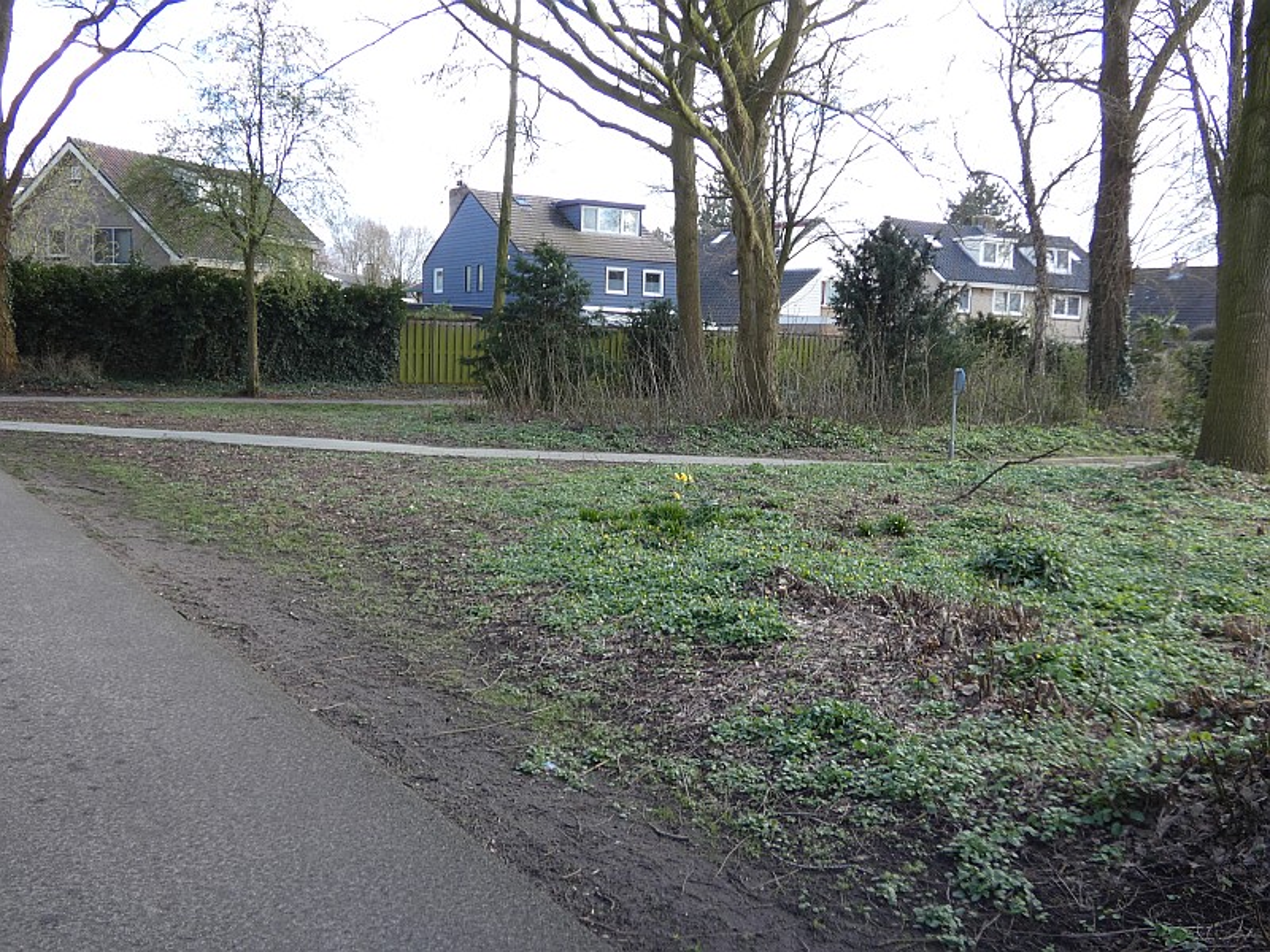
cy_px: 476
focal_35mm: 35
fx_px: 1284
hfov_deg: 52.6
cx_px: 635
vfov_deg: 40.7
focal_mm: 6.2
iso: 80
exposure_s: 1/100
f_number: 3.4
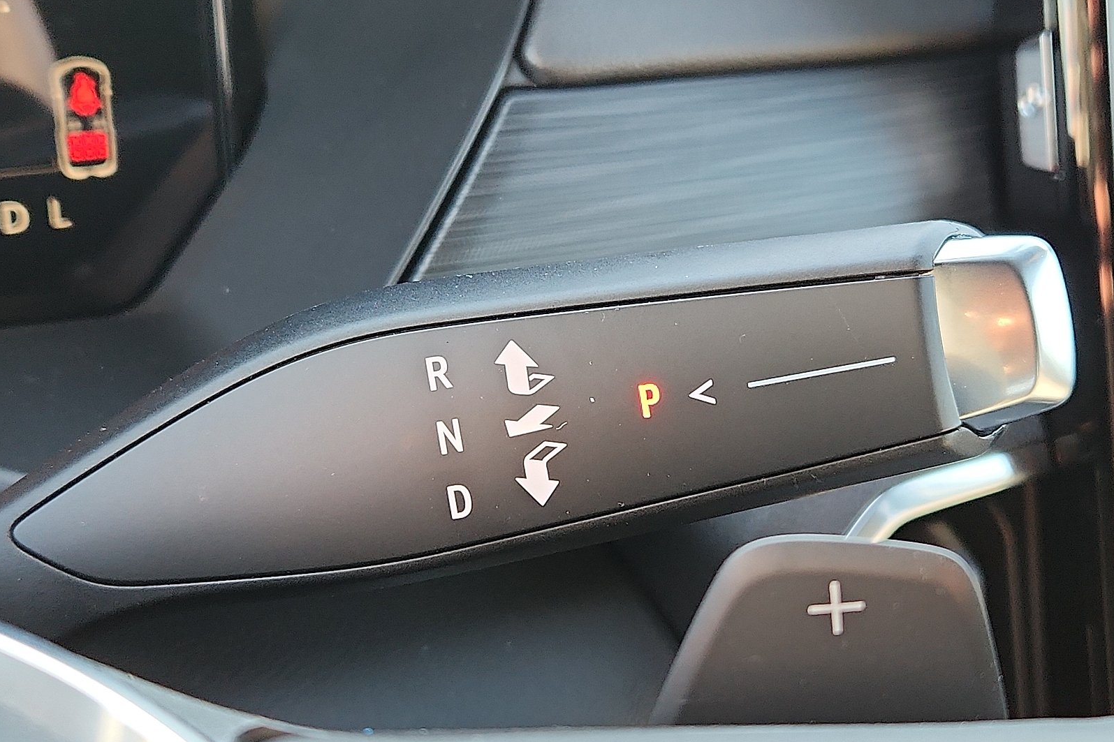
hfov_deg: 73.7
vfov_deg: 53.1
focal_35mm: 24
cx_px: 556
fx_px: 743
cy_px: 380
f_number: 1.8
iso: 271
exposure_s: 1/59.2
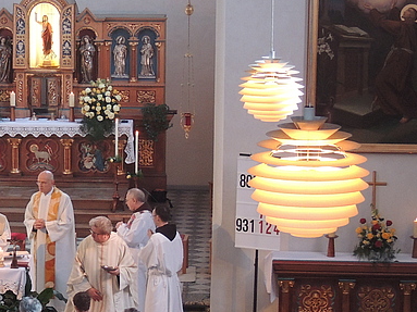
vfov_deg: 10.5
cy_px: 211
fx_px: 1698
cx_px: -56
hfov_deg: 13.7
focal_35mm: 141
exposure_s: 1/50
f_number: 3.7
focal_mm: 10.7
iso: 400
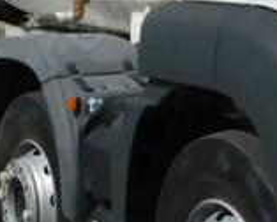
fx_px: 1174
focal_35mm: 143
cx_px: 393
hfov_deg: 12.9
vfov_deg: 10.7
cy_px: -32
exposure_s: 1/1000
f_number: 6
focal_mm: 4
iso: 125
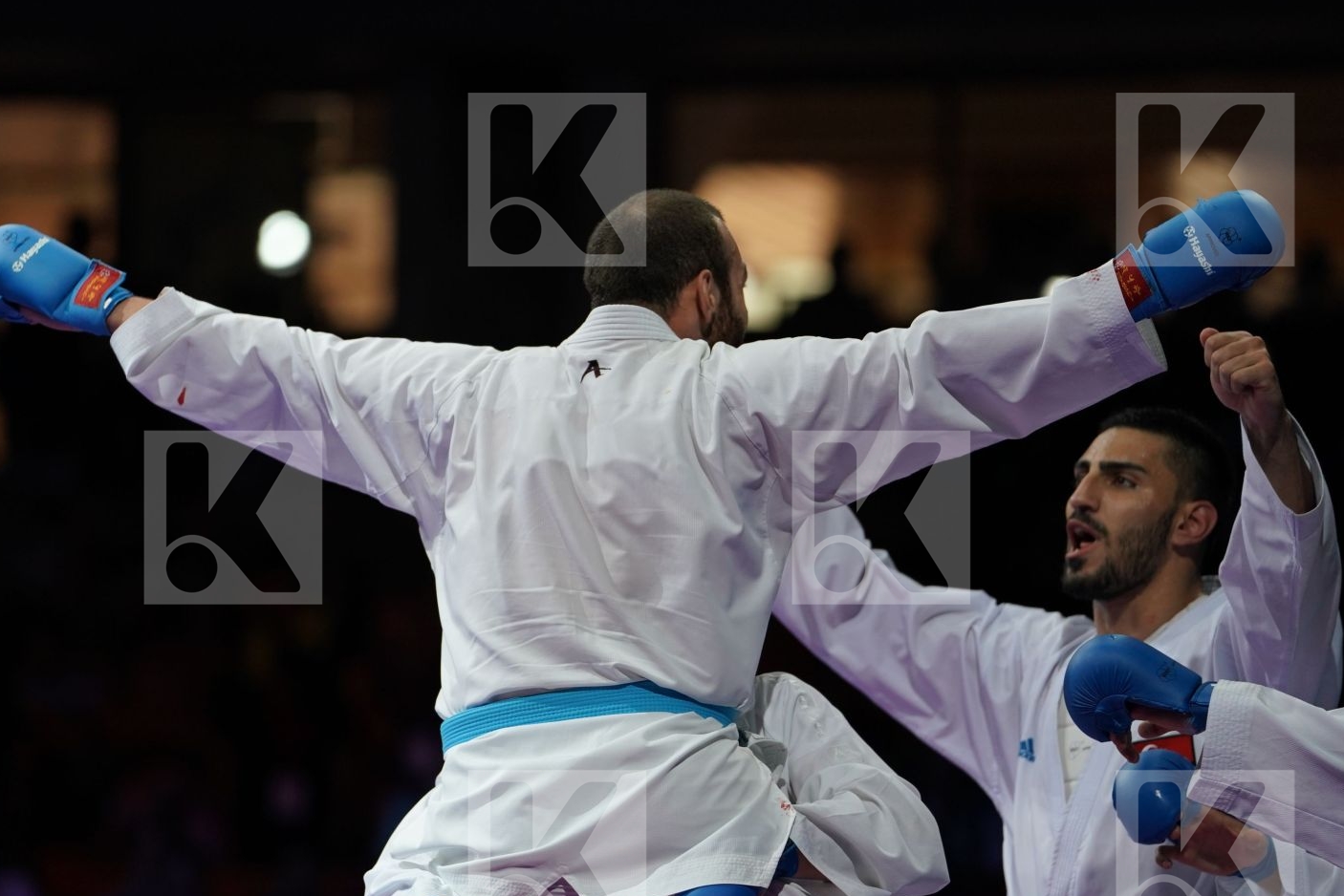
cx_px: 557
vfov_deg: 5.4
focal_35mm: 256
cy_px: 518
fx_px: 9559
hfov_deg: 8.0
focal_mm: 200
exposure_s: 1/1000
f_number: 2.8
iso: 800
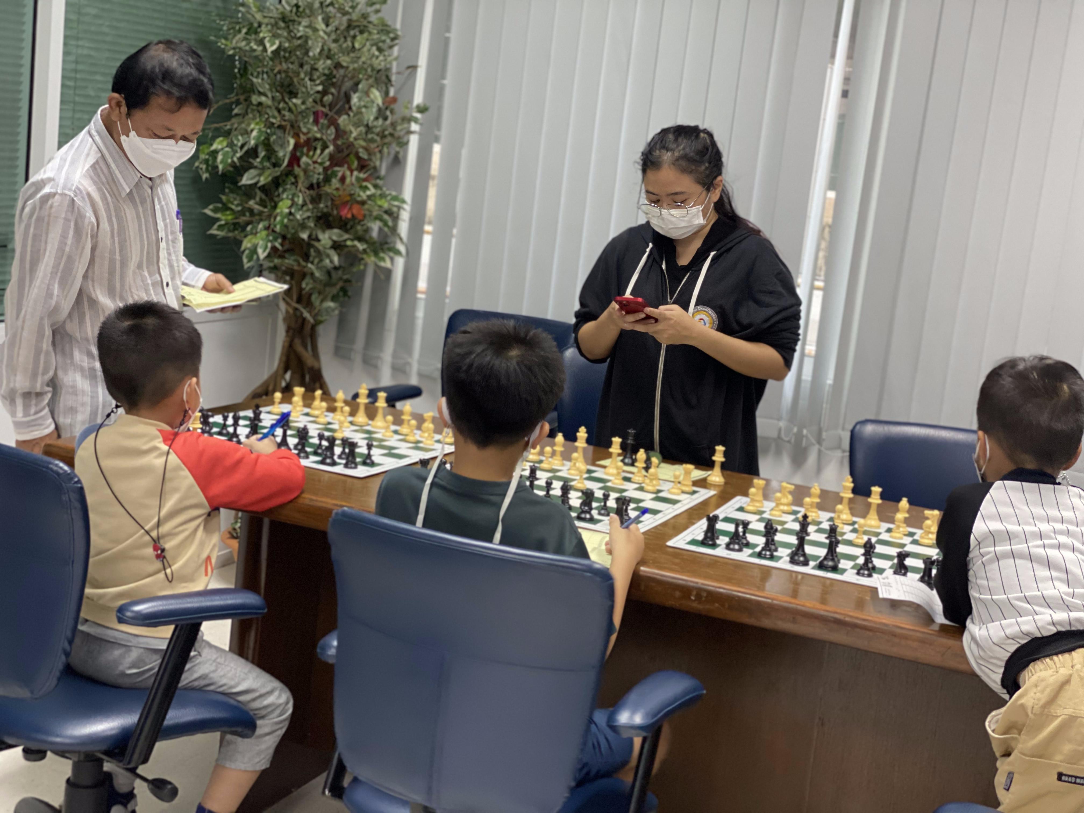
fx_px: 1628
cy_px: 406
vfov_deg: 28.0
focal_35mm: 52
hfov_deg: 36.8
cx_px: 542
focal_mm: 6
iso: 160
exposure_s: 1/33
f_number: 2
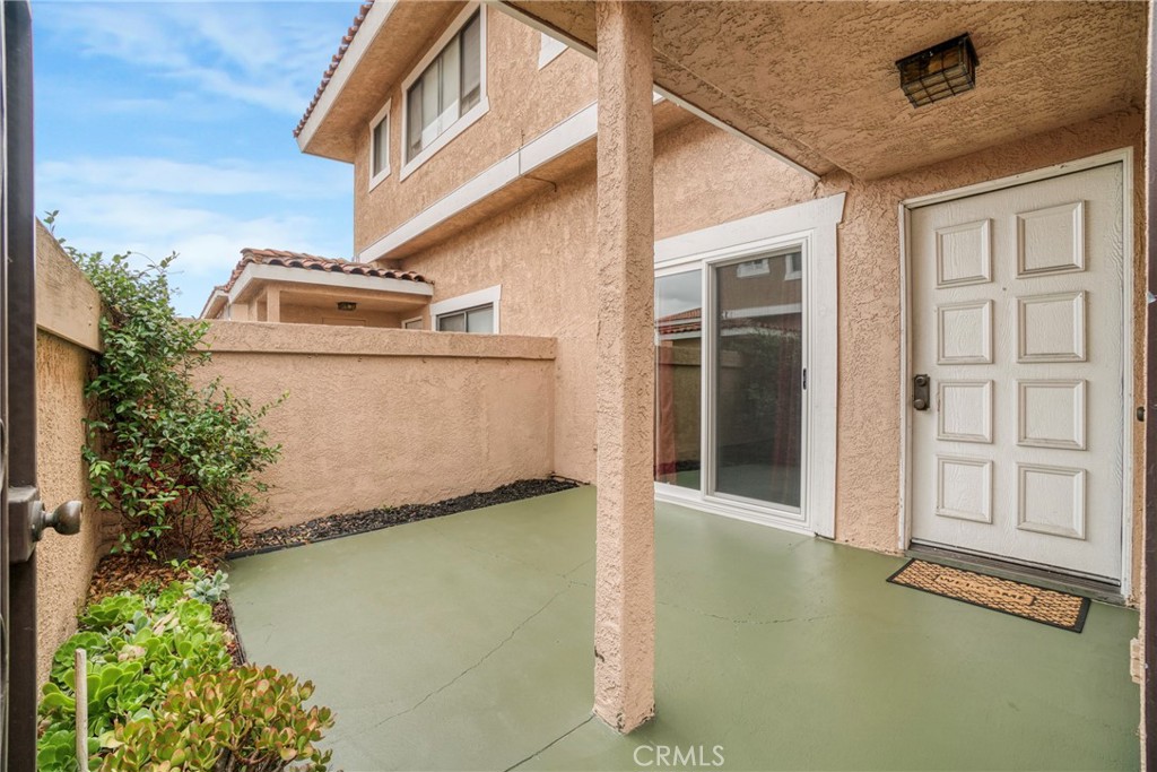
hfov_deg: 100.4
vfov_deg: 77.3
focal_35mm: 15
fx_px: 482
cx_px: 578
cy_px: 386
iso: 400
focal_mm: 10
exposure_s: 1/30
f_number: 8
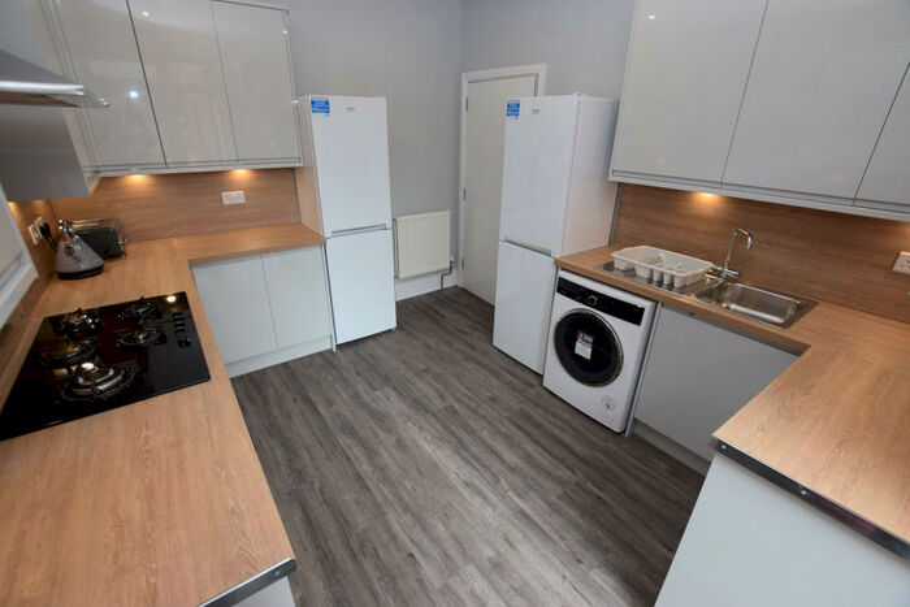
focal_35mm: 15
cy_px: 304
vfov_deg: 77.4
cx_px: 455
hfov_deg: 100.4
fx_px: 379
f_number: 5.6
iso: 800
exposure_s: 1/125
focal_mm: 10
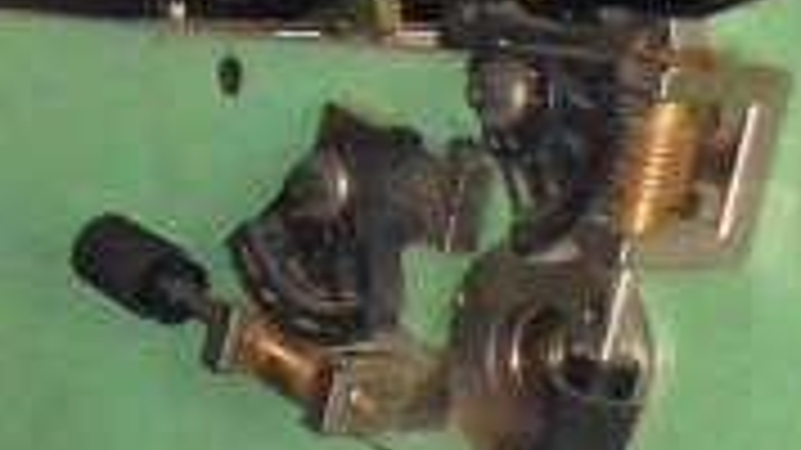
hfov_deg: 6.4
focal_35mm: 325
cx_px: -1084
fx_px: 6901
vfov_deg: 3.7
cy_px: 36
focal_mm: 9.4
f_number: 4.3
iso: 1000
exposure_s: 1/60
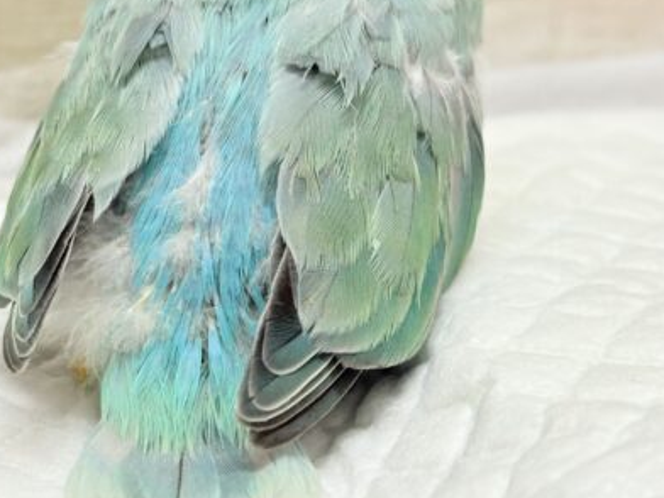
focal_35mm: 85
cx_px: 276
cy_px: 178
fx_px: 1630
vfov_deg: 17.3
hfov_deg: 23.0
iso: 100
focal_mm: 5.96
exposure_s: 1/50
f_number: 1.6
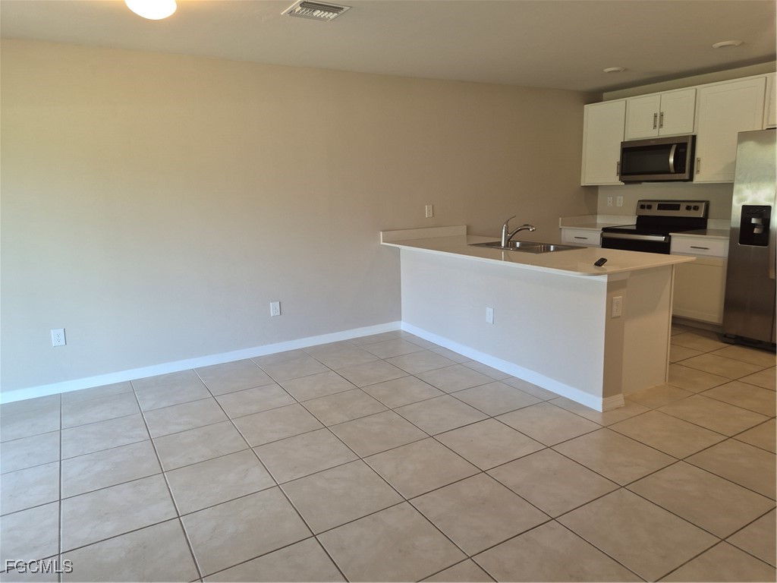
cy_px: 292
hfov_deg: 73.9
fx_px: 516
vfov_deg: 58.9
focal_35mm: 23
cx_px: 388
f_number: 1.8
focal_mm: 5.4
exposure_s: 1/120
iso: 100
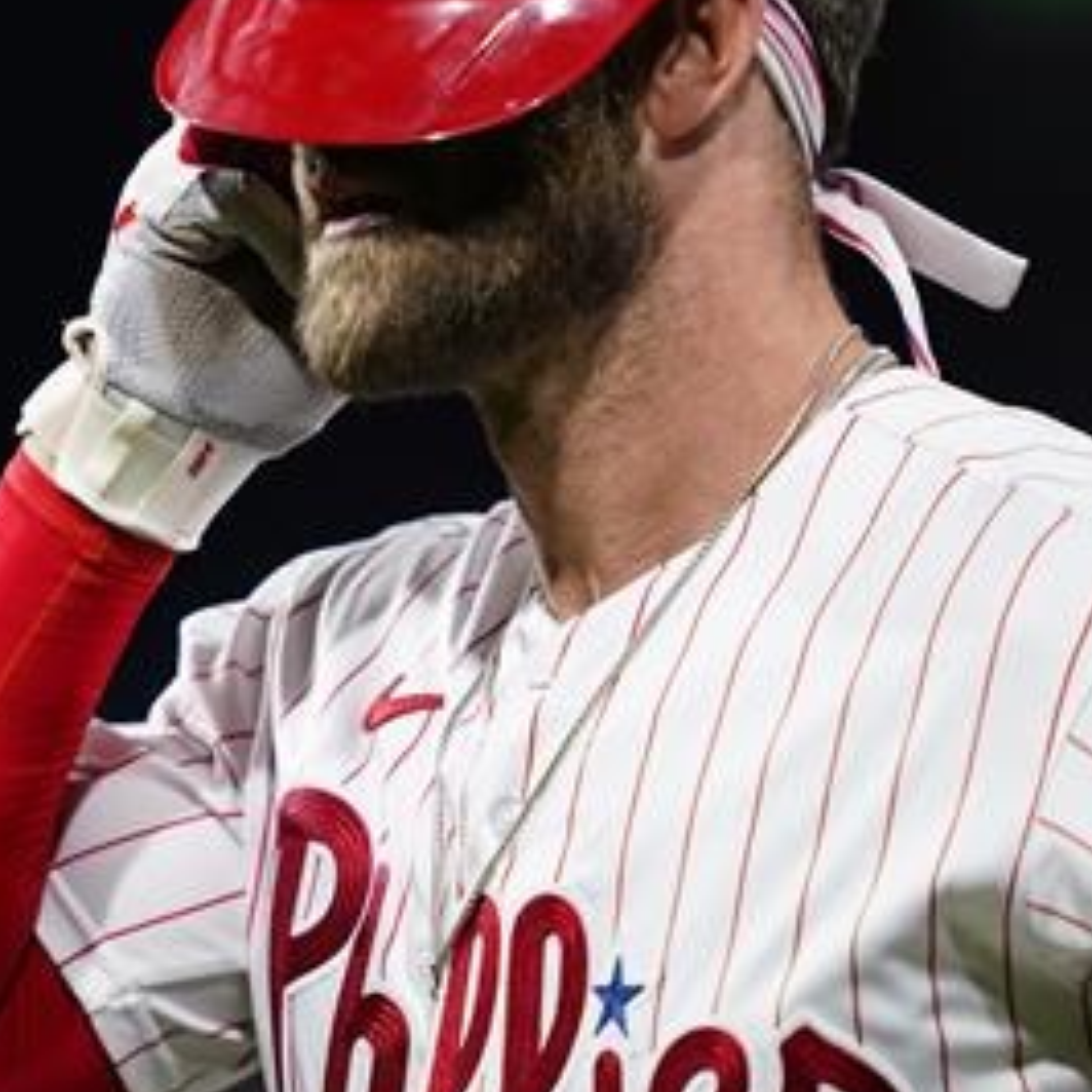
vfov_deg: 2.1
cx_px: 390
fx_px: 29659
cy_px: 326
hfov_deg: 2.1
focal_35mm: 831
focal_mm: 400
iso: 2500
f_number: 2.8
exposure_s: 1/2000
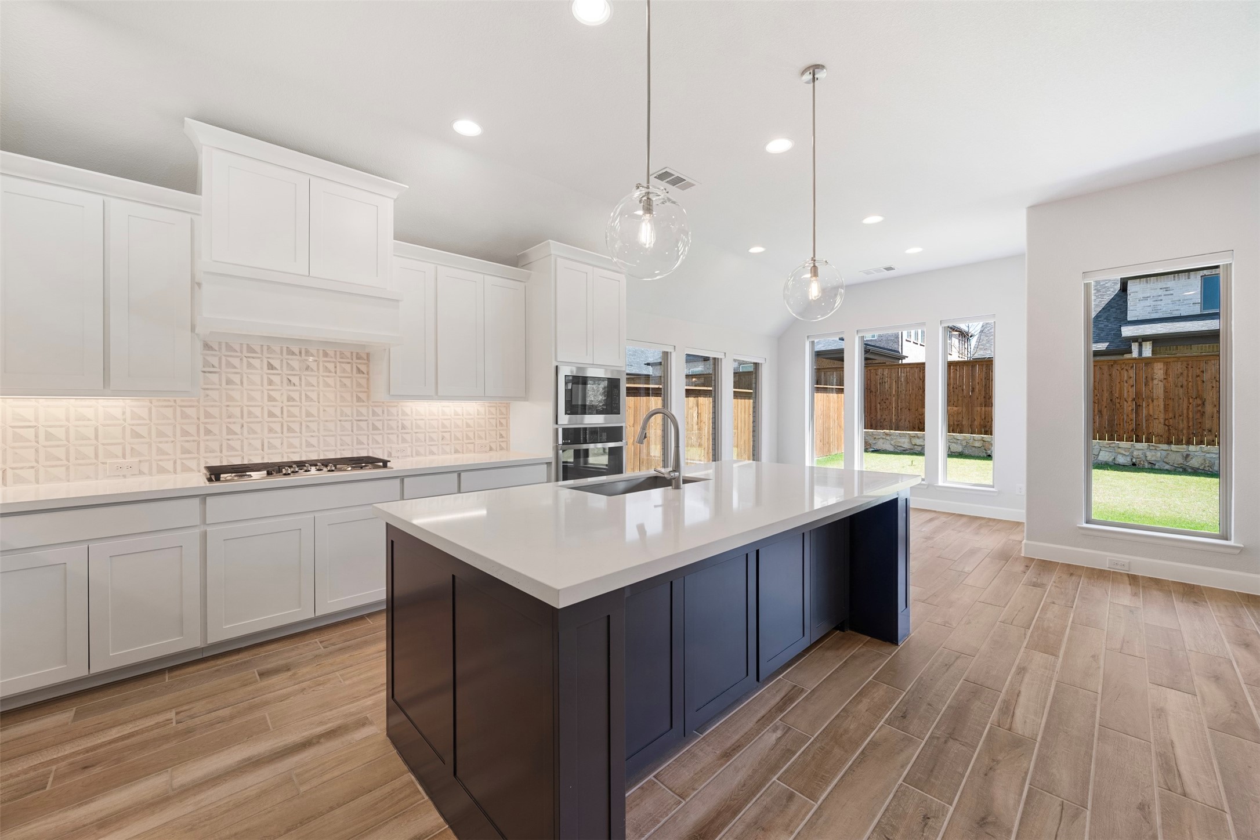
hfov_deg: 108.3
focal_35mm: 13
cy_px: 420
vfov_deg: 85.4
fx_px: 455
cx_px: 630
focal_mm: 13
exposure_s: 1/3
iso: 250
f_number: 8
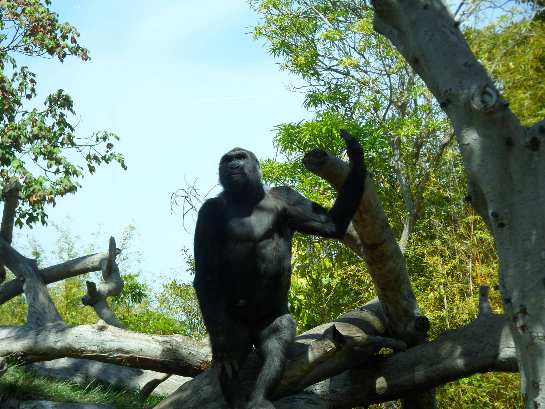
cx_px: 272
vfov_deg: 11.4
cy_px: 204
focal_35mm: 130
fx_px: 2047
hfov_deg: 15.2
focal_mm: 22.5
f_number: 5.4
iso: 80
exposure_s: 1/250
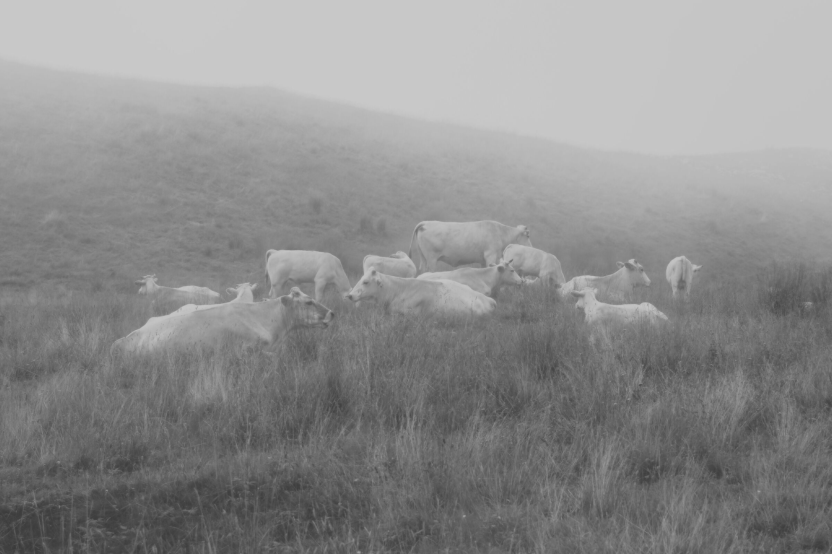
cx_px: 416
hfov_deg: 20.8
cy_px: 277
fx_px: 2265
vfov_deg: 14.0
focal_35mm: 98
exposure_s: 1/150
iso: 200
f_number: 8
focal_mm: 65.2
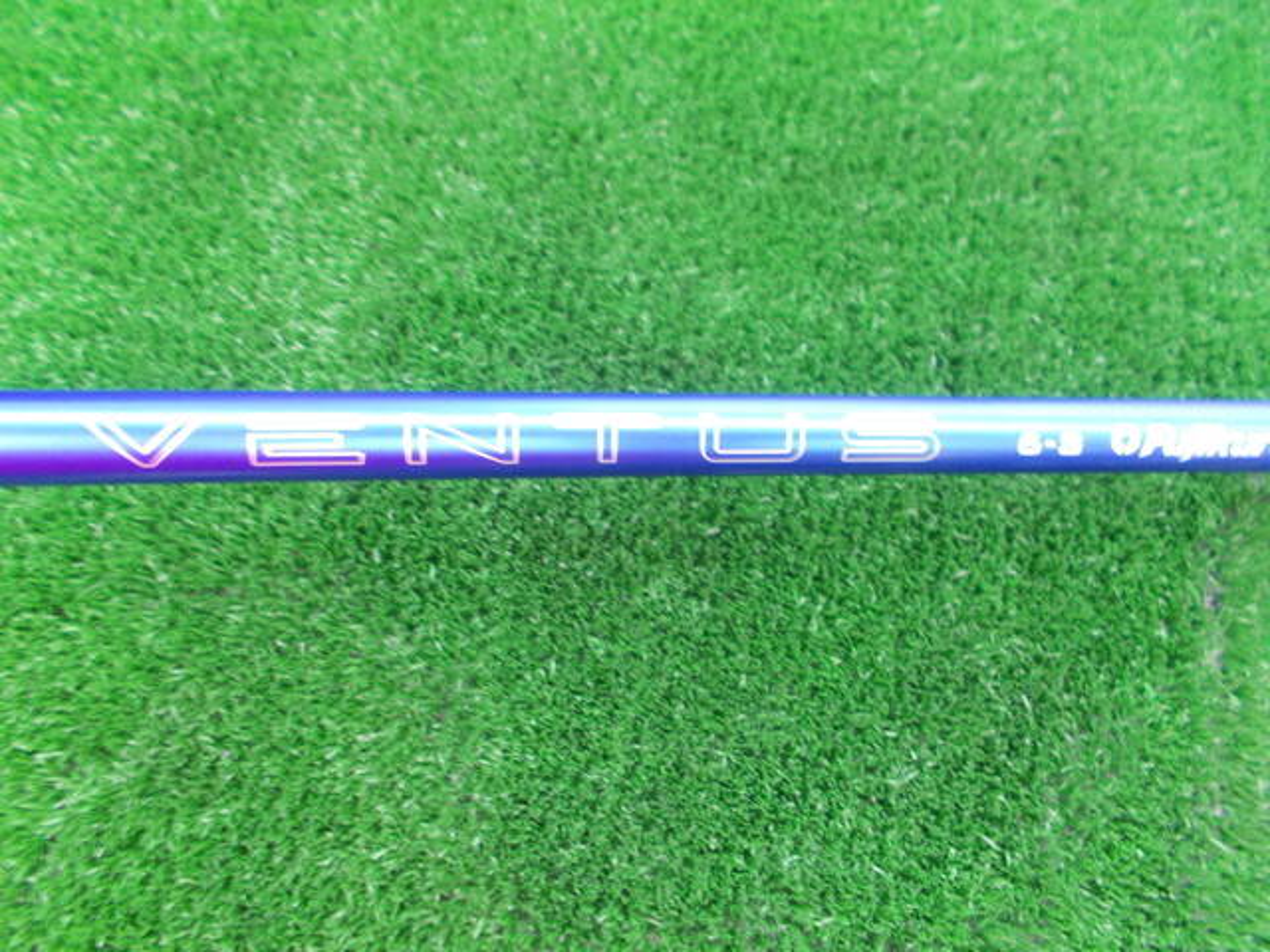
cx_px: 635
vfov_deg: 53.1
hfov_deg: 67.3
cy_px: 476
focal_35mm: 26
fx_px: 954
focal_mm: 4.6
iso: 200
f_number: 3.2
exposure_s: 1/6
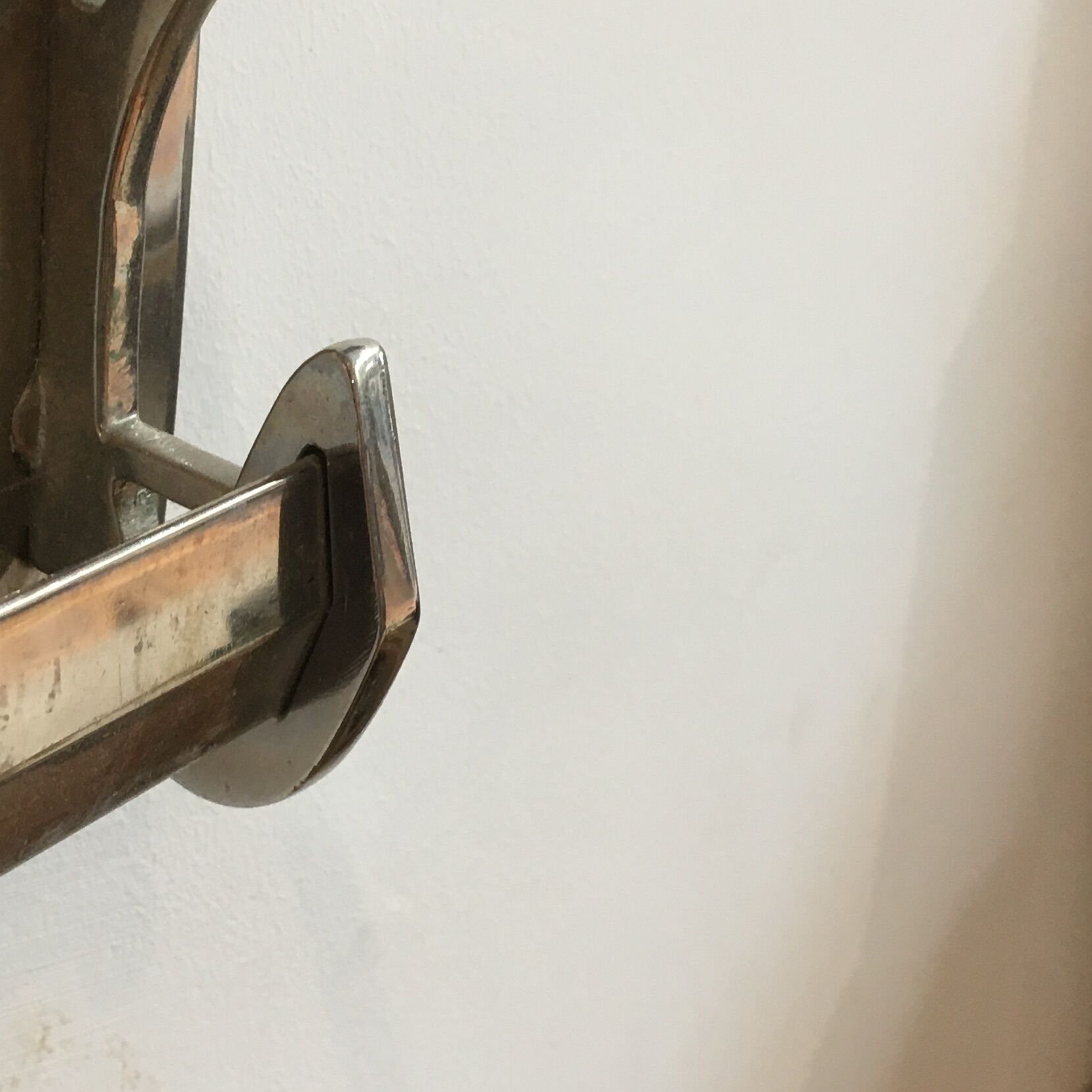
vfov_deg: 27.7
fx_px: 2213
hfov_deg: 27.5
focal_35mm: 62
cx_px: 331
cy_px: 462
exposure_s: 1/33
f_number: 2.2
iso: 100
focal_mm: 4.15
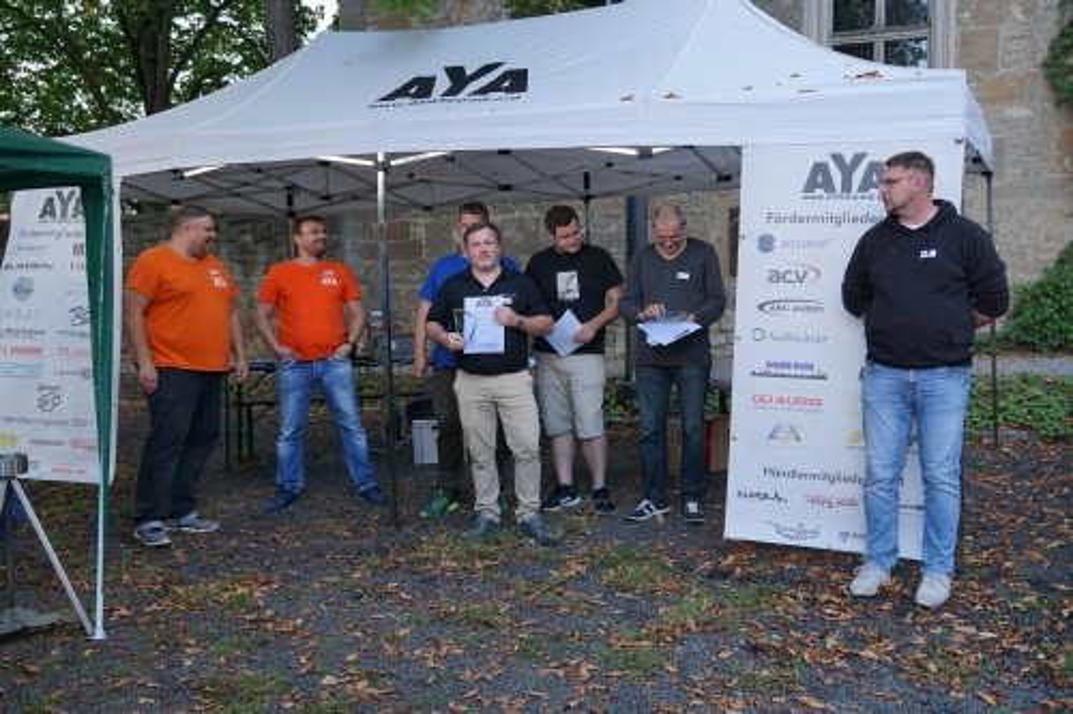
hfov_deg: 53.1
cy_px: 357
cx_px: 536
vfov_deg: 36.8
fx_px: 1073
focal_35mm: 36
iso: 400
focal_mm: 24
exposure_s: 1/160
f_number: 4
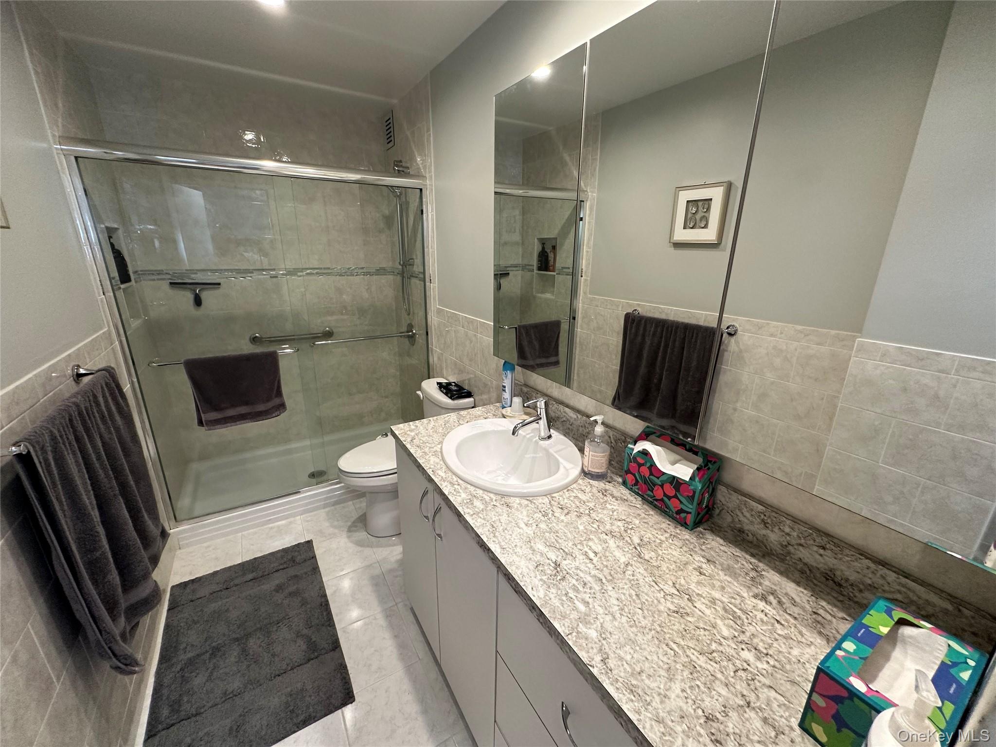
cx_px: 498
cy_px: 374
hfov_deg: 102.1
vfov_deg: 85.7
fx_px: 403
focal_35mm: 14
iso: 250
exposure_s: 1/120
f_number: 2.2
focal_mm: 2.22
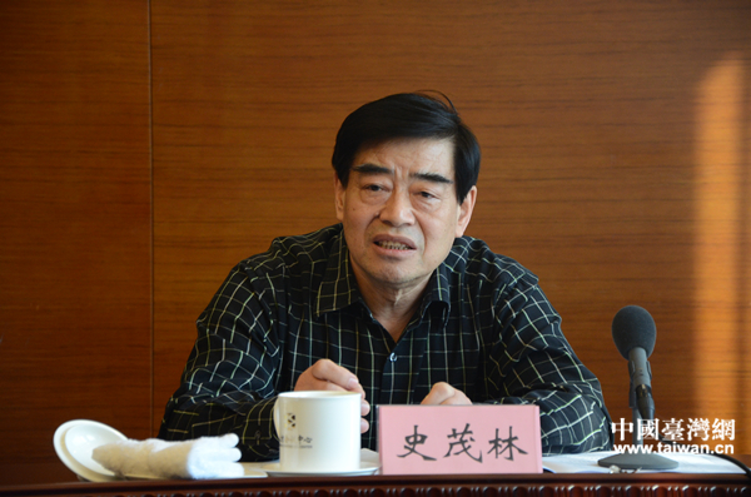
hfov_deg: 14.0
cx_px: 376
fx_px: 3059
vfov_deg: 9.3
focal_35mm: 147
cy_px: 248
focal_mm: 98
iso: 1000
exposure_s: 1/60
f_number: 5.6
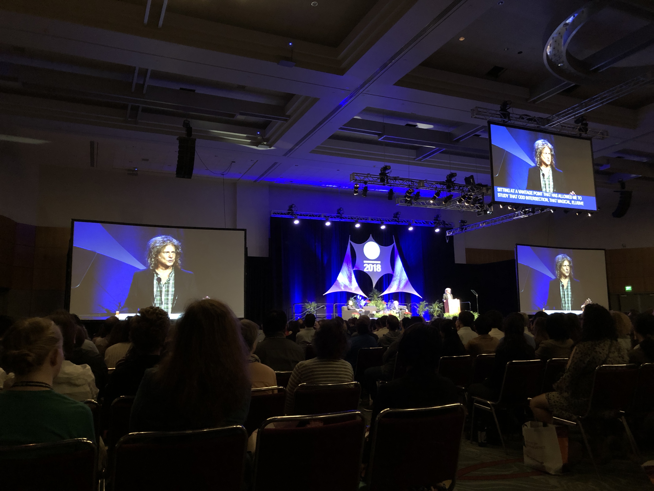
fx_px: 529
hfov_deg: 63.4
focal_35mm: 28
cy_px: 246
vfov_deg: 49.7
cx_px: 327
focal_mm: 3.99
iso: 100
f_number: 1.8
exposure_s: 1/4
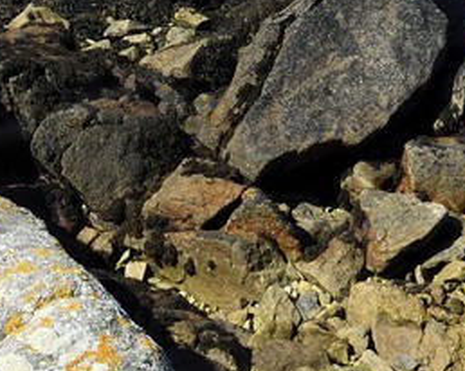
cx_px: -171
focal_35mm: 163
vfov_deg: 8.7
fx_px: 2242
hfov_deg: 11.5
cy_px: -506
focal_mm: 28
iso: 200
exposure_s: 1/320
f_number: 11
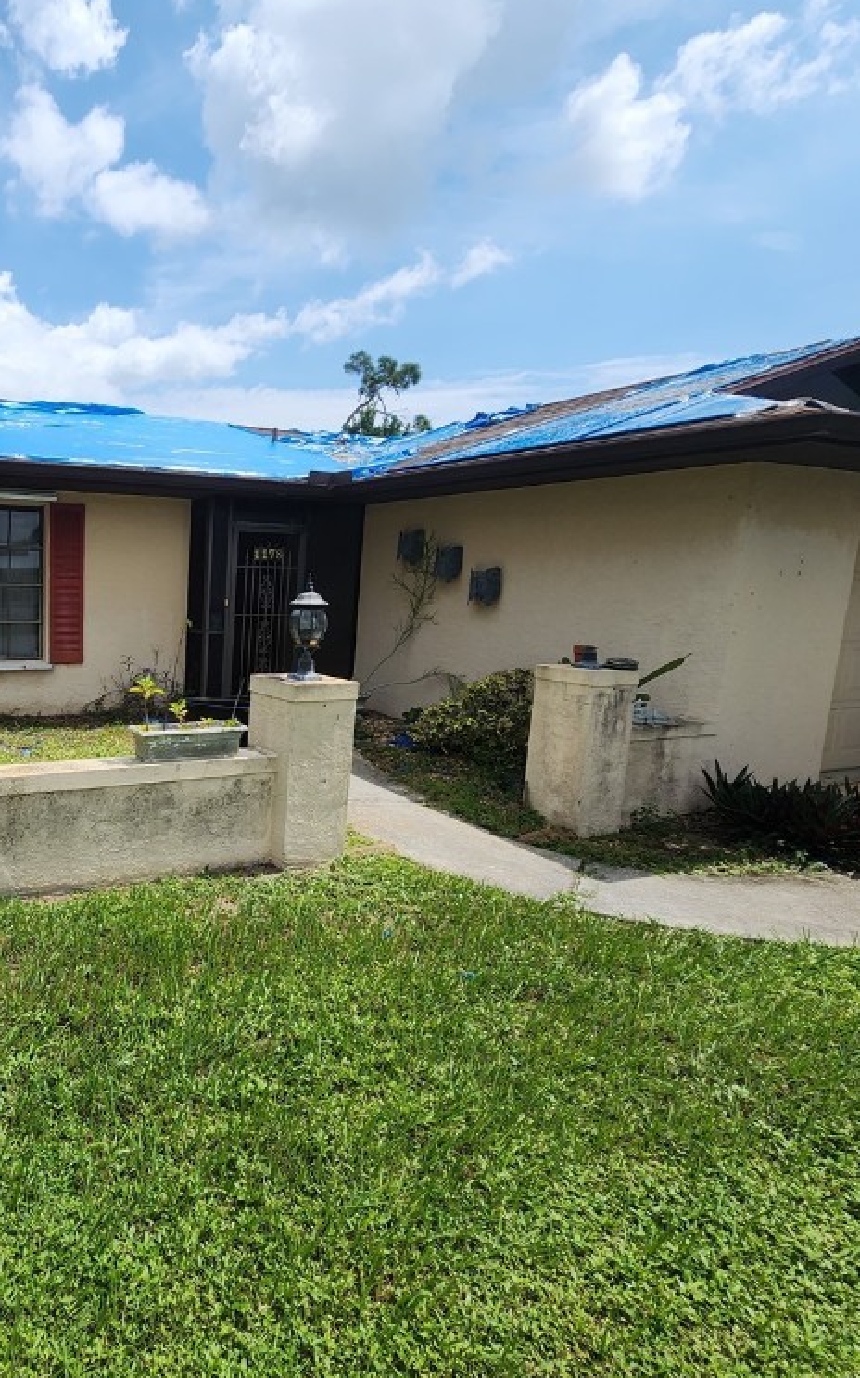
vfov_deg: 88.0
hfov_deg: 55.3
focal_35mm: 19
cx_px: 111
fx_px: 713
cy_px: 699
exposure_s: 1/2544
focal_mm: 2.2
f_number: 2.2
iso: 50
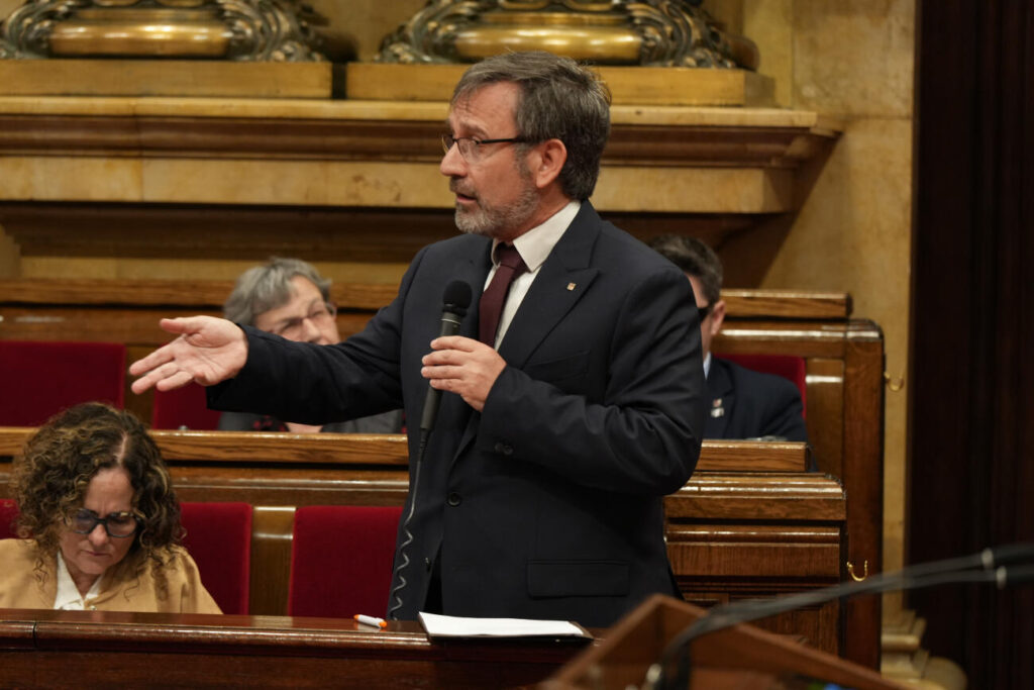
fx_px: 5170
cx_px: 517
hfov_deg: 11.4
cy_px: 345
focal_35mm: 180
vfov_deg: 7.6
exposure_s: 1/125
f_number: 4.5
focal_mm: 180
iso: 2500
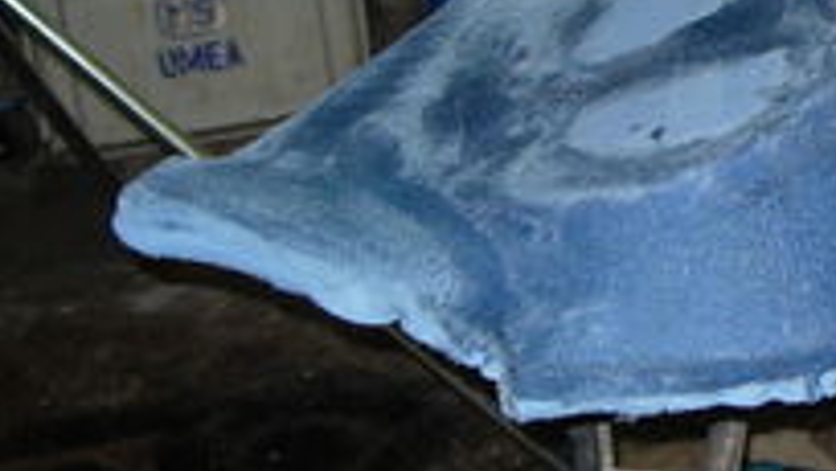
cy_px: 111
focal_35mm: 130
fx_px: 2883
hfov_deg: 15.8
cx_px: 1045
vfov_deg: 9.3
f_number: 2.8
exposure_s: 1/64
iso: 79
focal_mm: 7.8
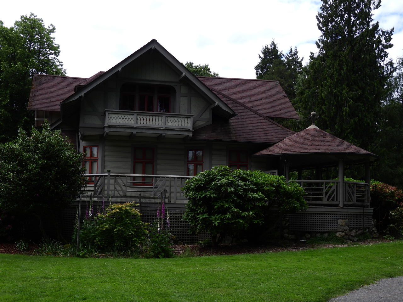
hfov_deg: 38.2
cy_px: 151
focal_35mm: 50
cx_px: 202
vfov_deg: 29.1
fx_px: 582
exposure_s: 1/1250
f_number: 3.5
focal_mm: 8.9
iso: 100
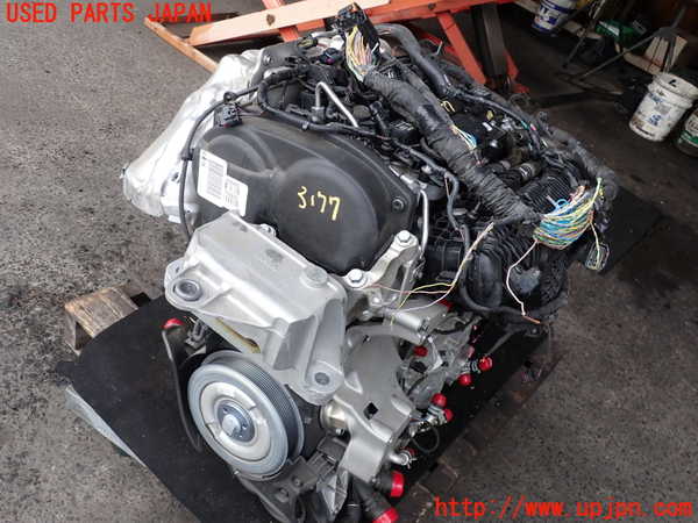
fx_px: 605
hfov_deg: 60.0
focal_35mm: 30
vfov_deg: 46.8
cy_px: 262
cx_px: 349
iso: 100
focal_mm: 5.4
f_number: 3.2
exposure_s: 1/60
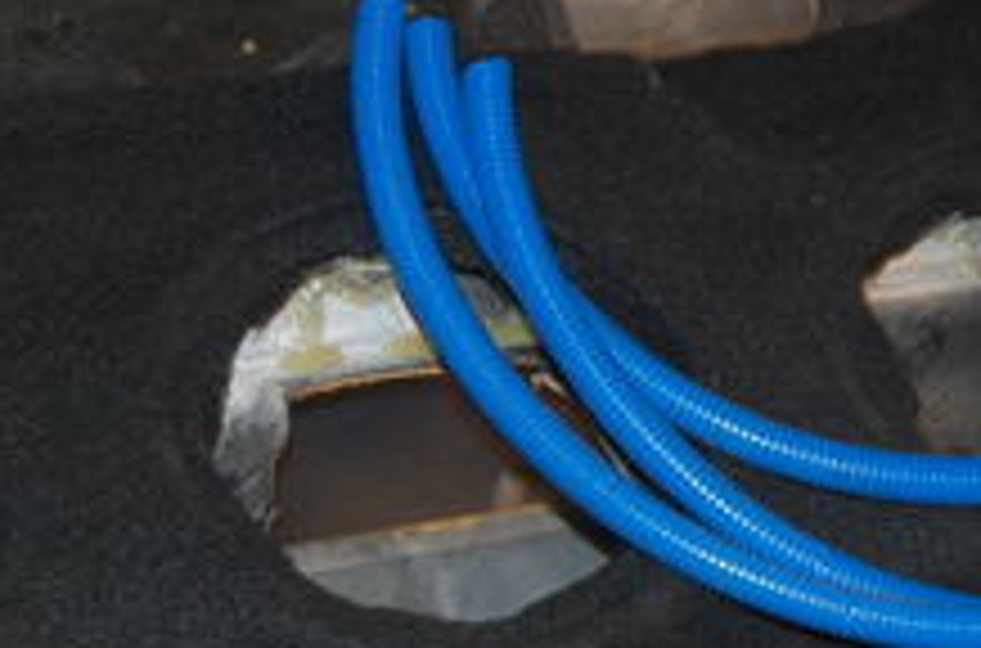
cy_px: 405
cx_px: 774
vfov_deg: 14.0
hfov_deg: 20.9
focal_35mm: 97
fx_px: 2636
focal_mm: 22
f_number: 3.8
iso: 400
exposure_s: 1/60
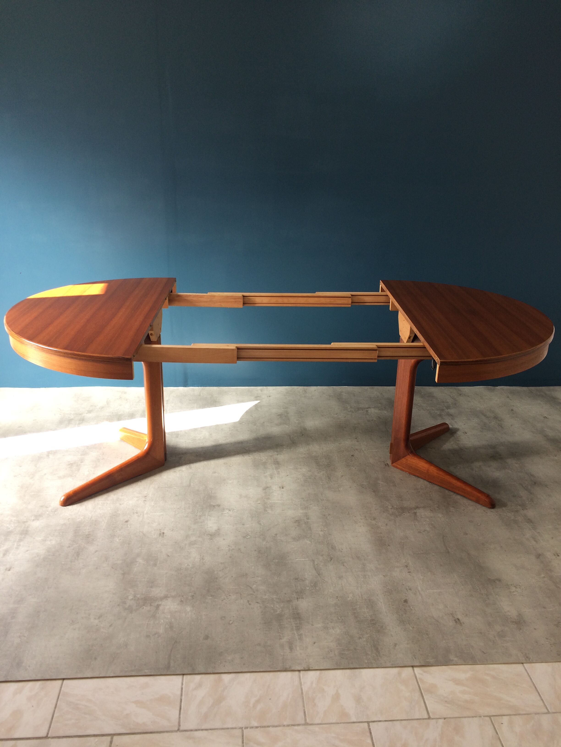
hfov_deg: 48.2
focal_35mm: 29
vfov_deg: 61.7
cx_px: 280
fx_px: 627
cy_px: 374
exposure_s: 1/100
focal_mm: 4.15
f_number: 2.2
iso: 32
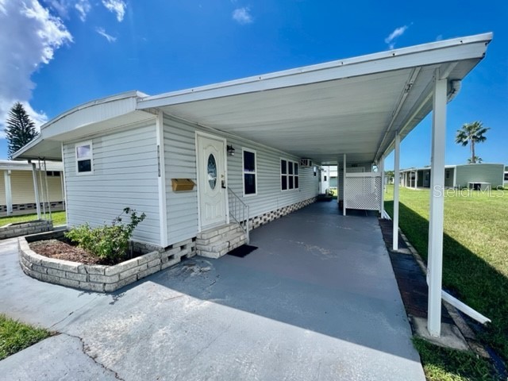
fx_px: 191
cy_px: 190
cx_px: 254
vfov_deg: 89.9
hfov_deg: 106.2
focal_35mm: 13
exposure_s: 1/821
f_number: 1.8
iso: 32
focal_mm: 1.57
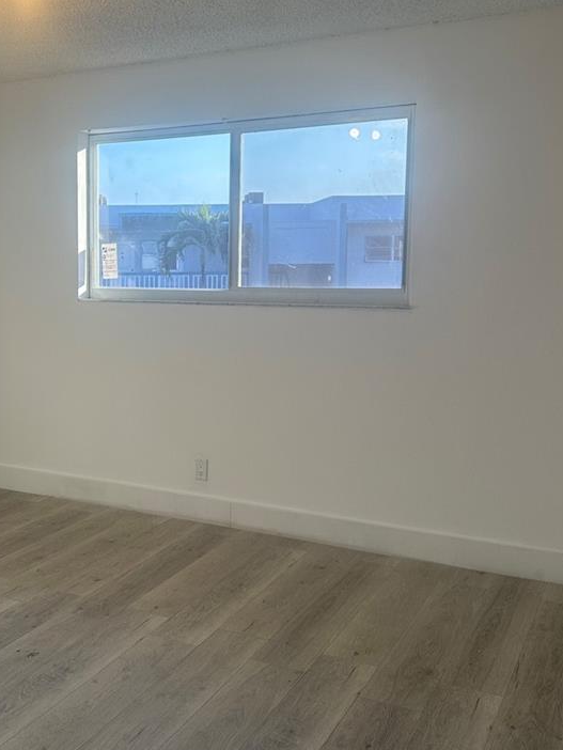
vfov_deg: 45.7
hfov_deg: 34.1
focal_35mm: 41
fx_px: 889
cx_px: 111
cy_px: 331
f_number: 1.78
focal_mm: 6.86
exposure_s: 1/356
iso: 80
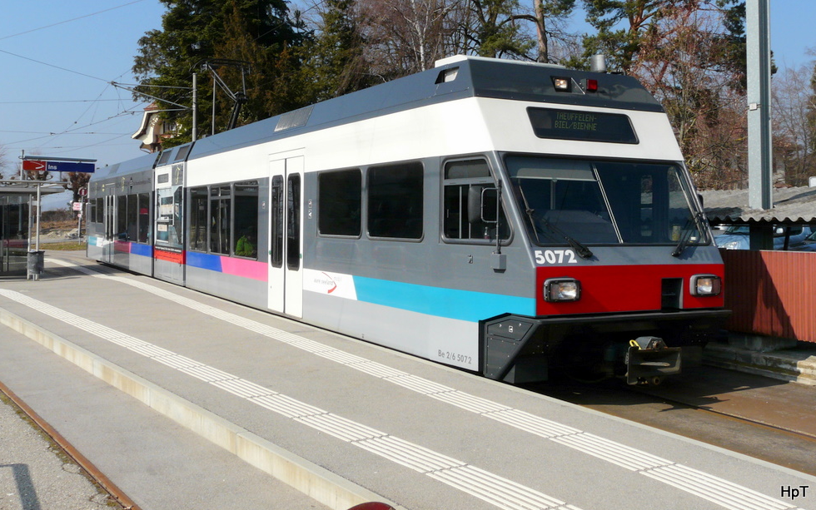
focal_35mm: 40
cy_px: 205
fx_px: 890
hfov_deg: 49.3
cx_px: 412
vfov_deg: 31.9
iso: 100
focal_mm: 6.1
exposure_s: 1/400
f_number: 6.3
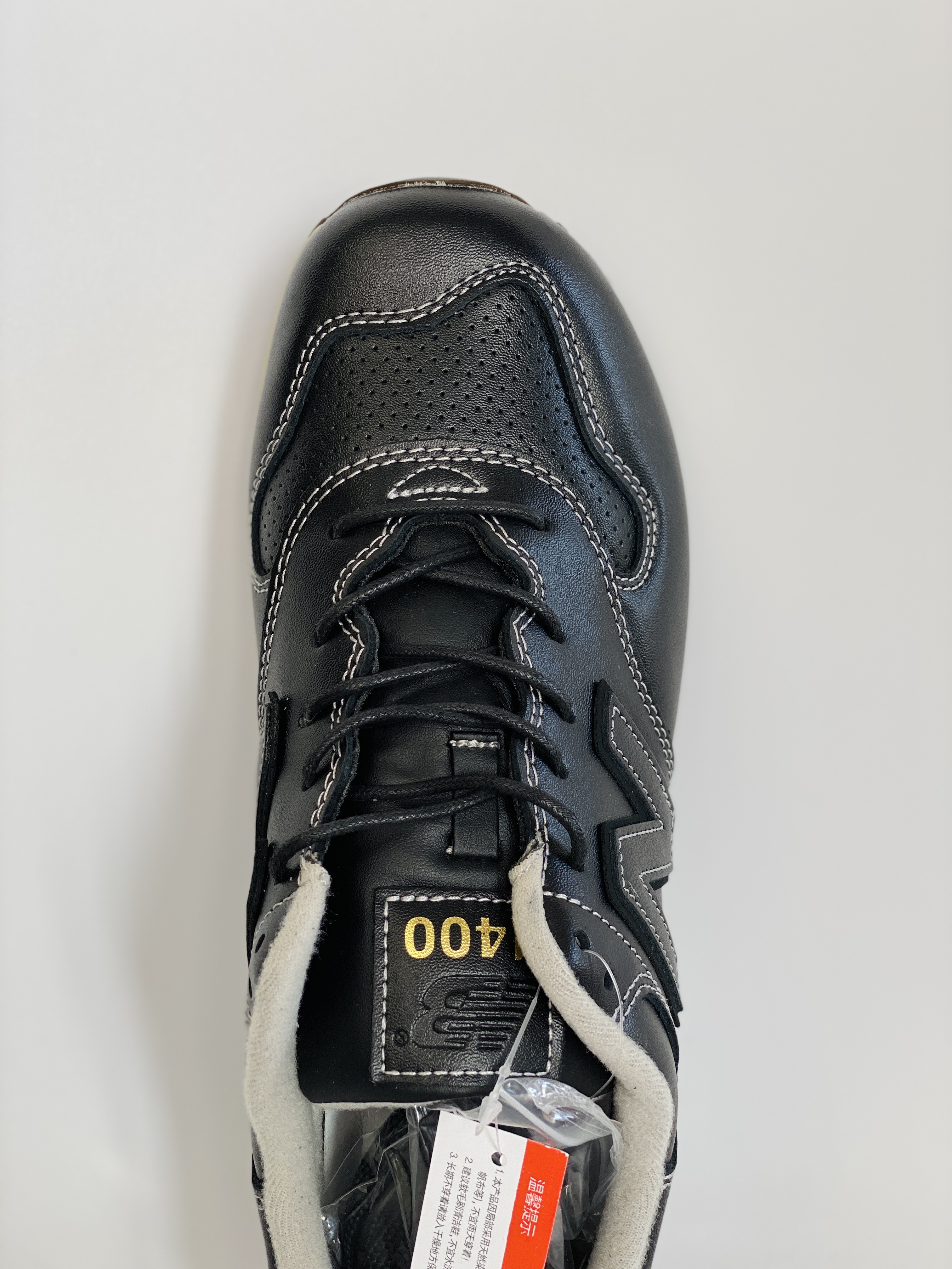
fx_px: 1907
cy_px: 634
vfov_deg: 36.8
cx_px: 476
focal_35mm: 52
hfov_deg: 28.0
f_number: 2
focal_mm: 6
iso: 50
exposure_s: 1/100
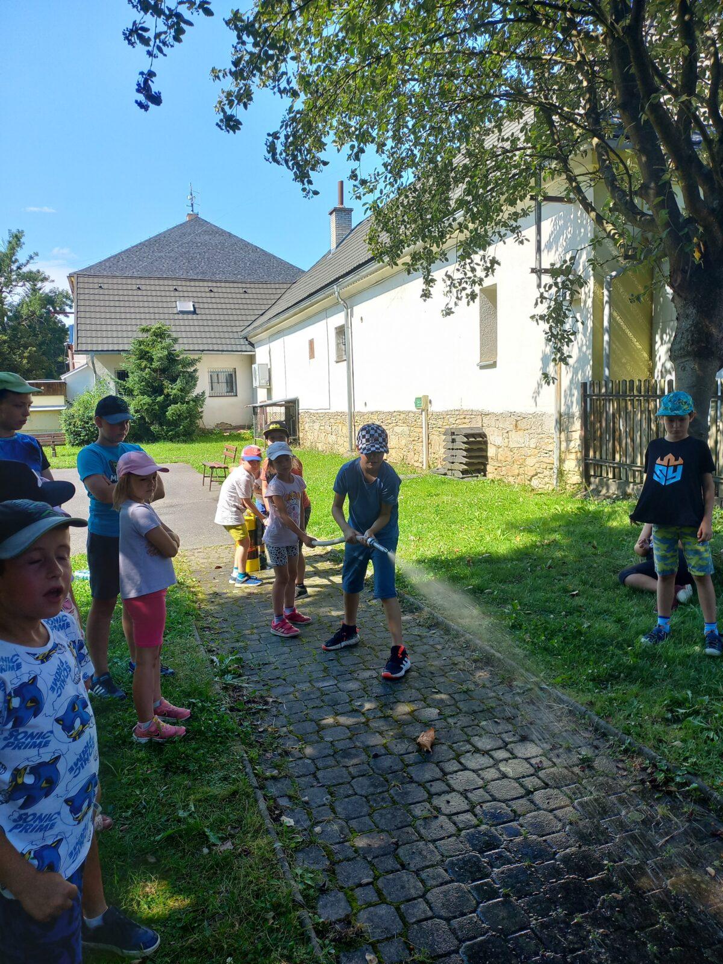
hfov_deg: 54.9
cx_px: 362
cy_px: 482
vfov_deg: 69.4
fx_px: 696
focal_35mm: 25
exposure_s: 1/384
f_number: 1.8
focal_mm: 4.65
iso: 50
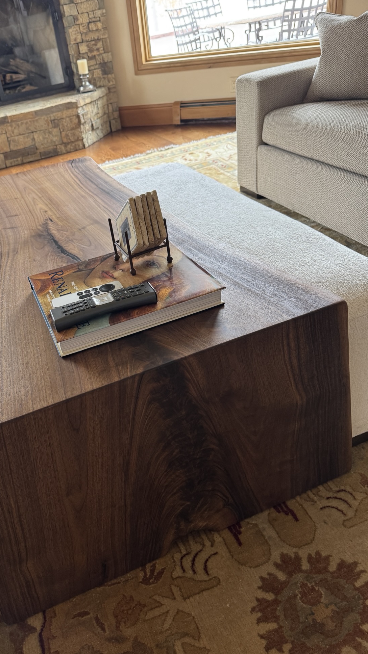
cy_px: 330
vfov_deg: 69.9
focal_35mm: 27
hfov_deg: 42.4
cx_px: 128
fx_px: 469
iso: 250
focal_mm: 6.76
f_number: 1.78
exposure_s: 1/60
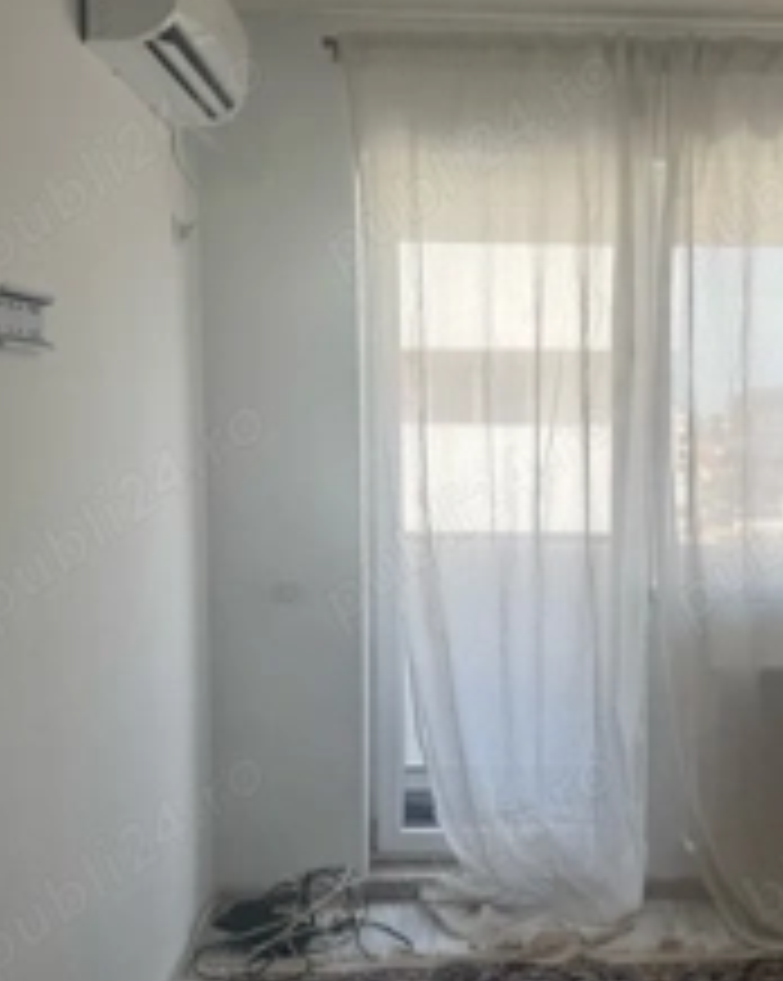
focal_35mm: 43
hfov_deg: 34.3
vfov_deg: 42.8
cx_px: 558
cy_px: 567
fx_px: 1247
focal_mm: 6.76
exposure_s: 1/409
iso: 80
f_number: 1.78
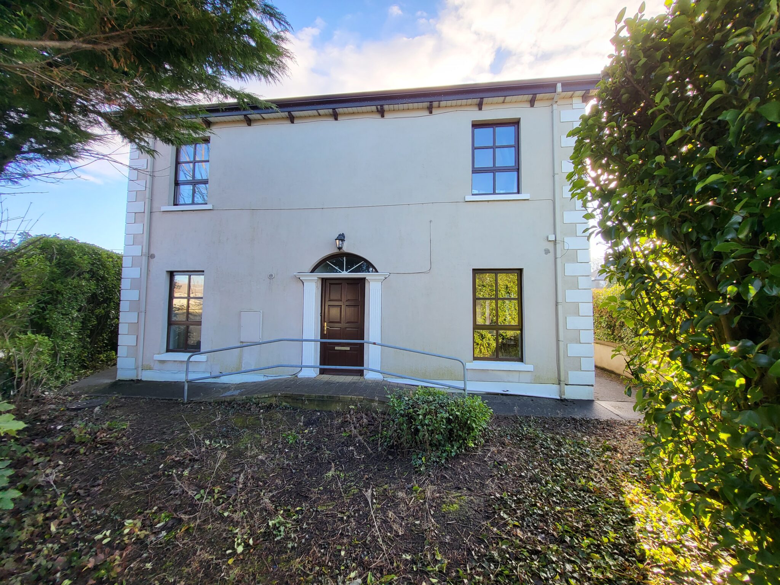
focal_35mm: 13
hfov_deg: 106.2
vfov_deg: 89.9
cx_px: 390
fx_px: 293
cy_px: 292
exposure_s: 1/100
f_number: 2.2
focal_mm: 1.74
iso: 32
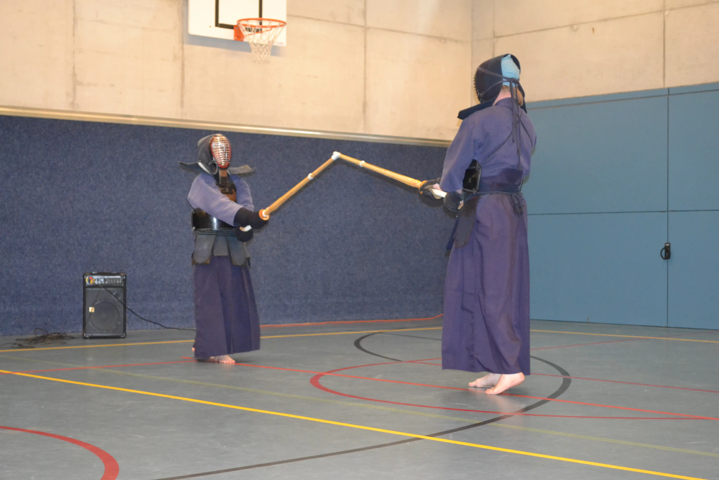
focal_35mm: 66
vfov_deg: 20.6
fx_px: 1318
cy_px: 240
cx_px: 360
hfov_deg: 30.5
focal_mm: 44
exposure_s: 1/60
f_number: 5.3
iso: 3200
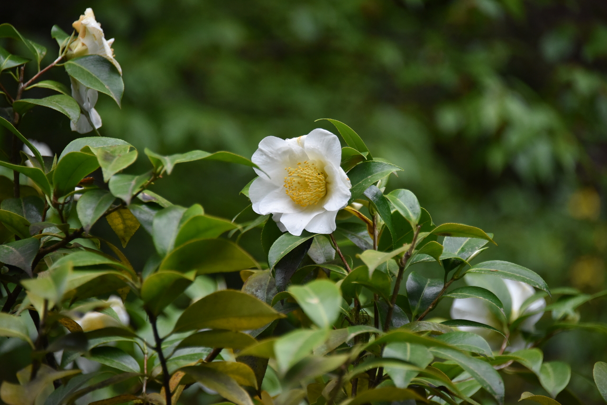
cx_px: 304
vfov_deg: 4.6
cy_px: 202
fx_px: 5059
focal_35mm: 300
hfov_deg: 6.9
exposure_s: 1/640
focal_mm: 300
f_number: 5.6
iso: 2200
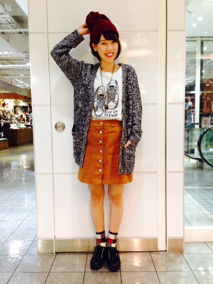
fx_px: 271
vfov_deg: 55.4
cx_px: 106
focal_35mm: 33
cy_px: 142
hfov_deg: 42.9
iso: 100
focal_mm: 4.12
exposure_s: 1/20
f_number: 2.4
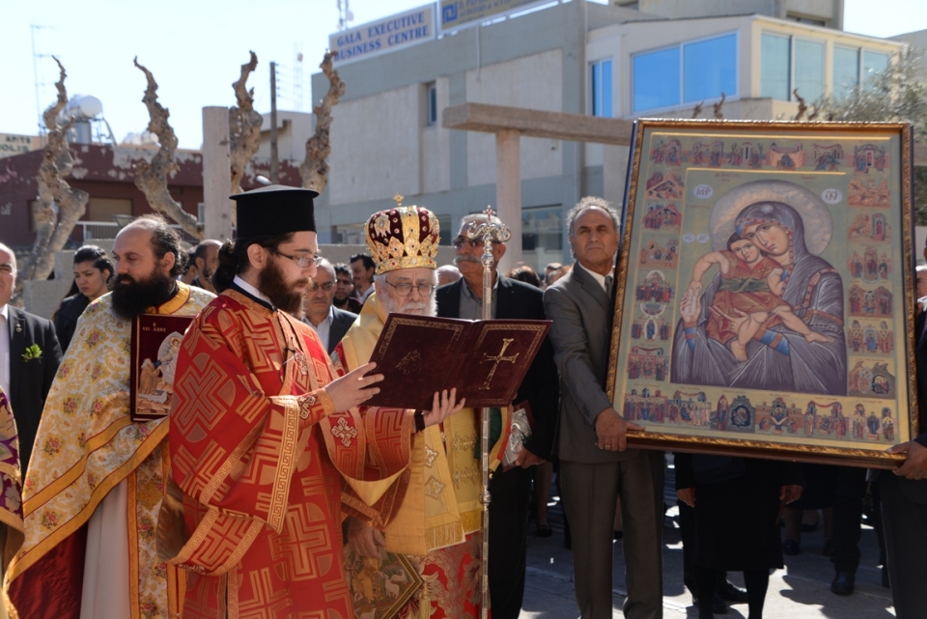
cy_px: 310
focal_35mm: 50
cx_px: 464
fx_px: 1288
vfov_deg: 27.0
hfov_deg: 39.6
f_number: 6.3
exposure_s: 1/250
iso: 100
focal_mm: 50
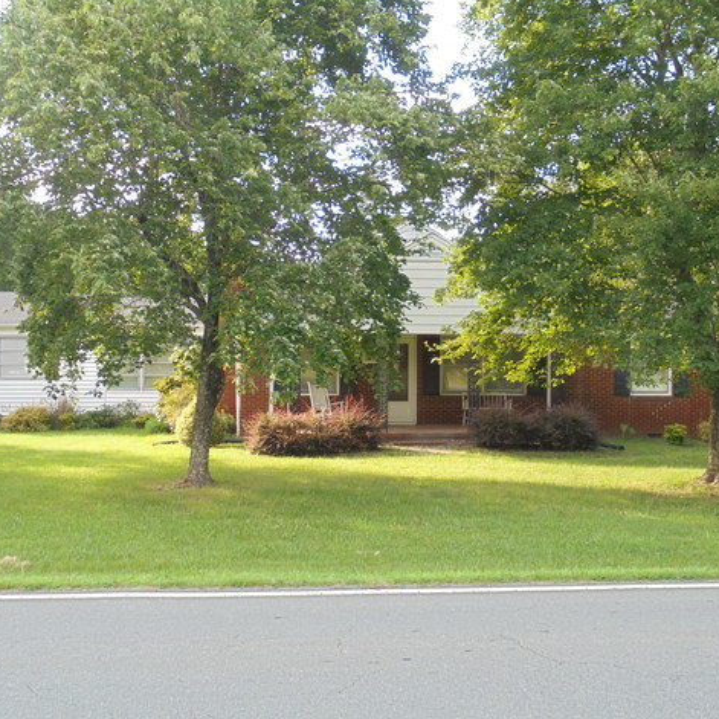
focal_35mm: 45
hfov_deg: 37.5
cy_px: 360
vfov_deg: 37.6
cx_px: 303
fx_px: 1057
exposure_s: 1/50
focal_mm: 6.9
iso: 100
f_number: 4.2
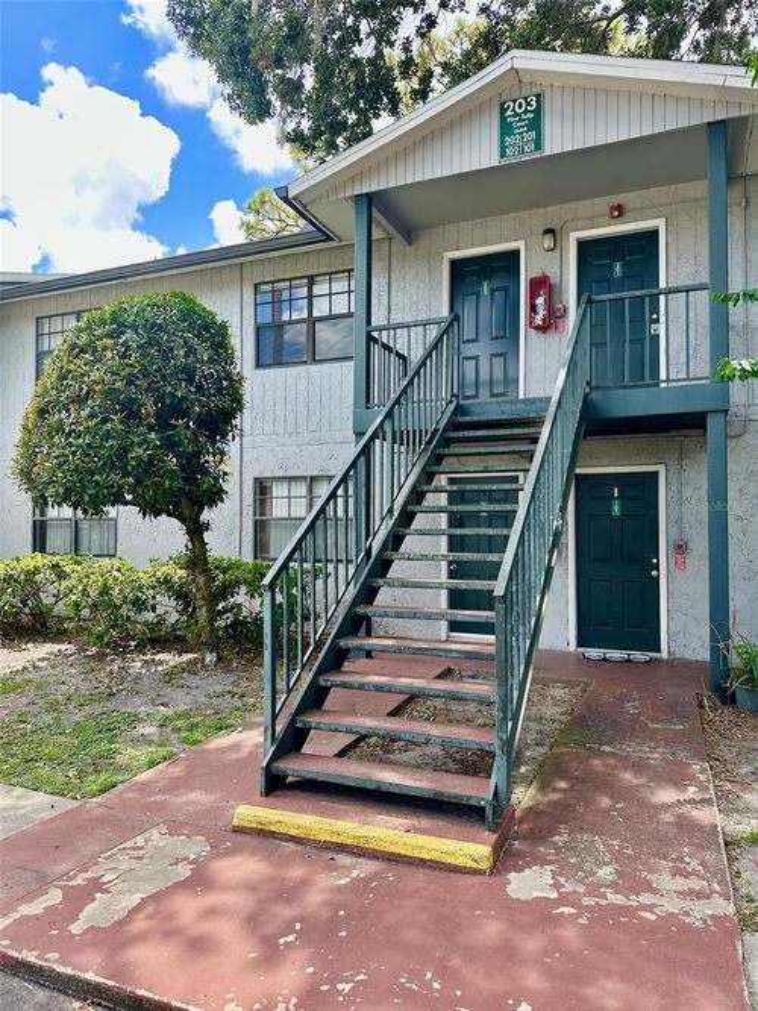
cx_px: 379
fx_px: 701
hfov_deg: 56.8
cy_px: 506
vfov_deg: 71.6
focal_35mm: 24
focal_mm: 6.86
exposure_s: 1/745
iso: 80
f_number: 1.78
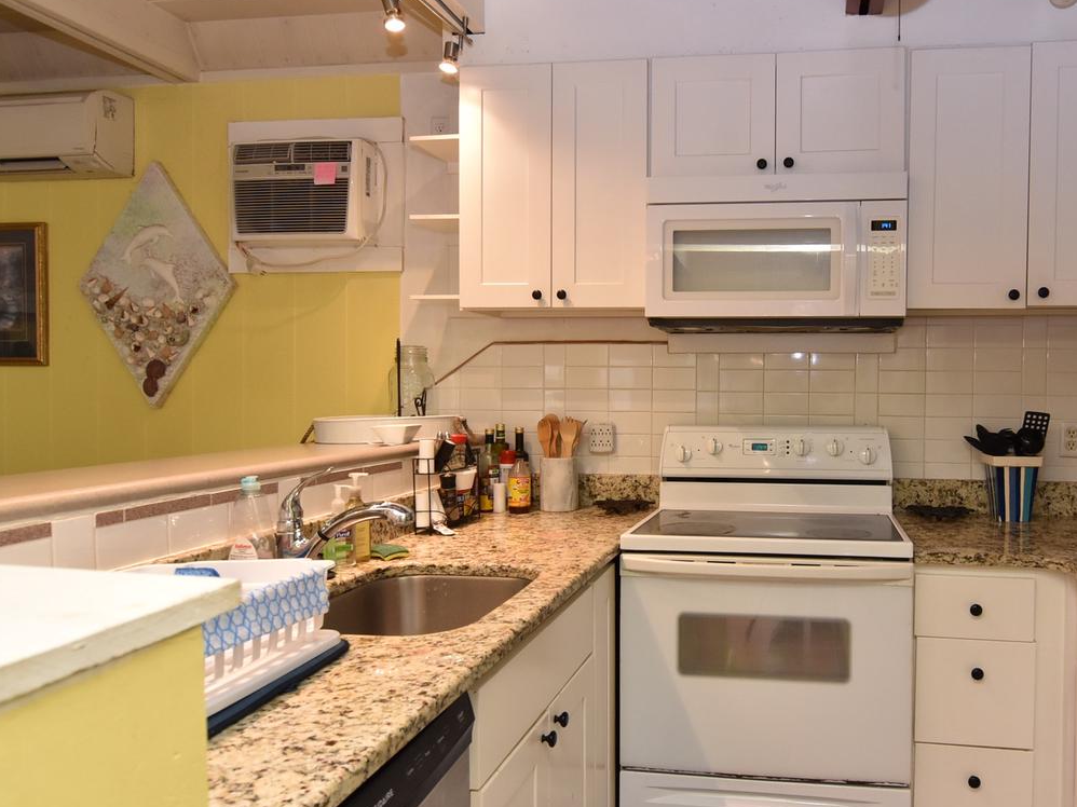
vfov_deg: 54.9
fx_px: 778
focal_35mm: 25
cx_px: 701
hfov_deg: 67.8
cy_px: 400
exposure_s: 1/50
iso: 800
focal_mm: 12
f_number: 6.3
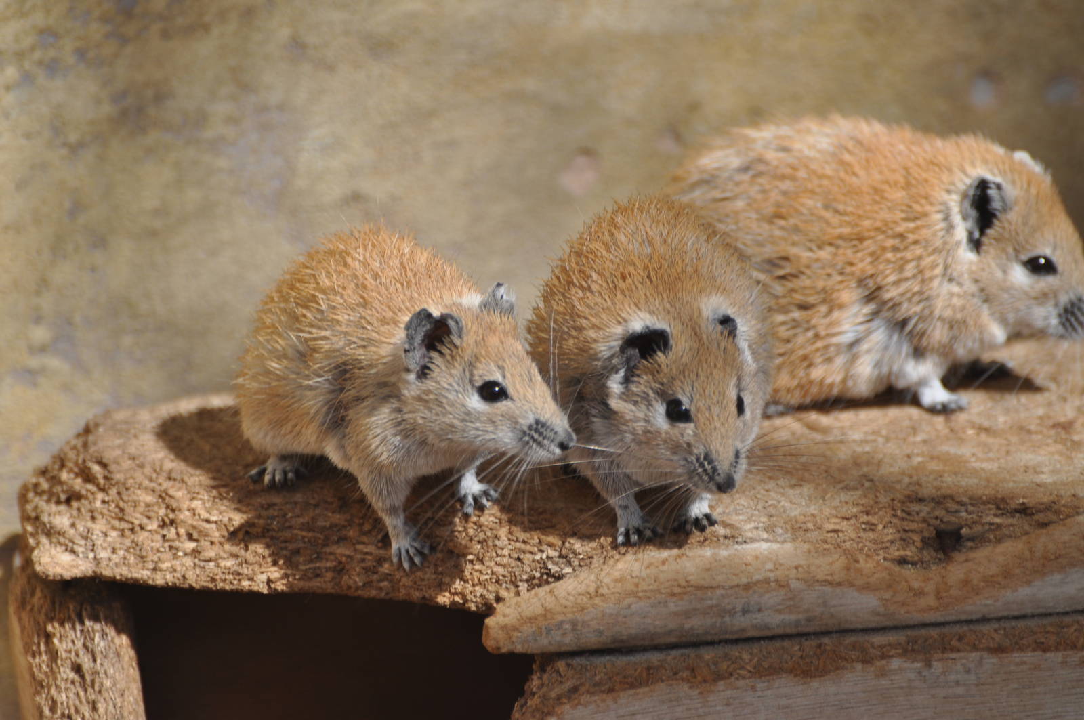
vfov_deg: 3.8
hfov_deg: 5.7
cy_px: 360
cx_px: 542
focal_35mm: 360
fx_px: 10828
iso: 200
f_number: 5.3
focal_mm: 240
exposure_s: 1/320
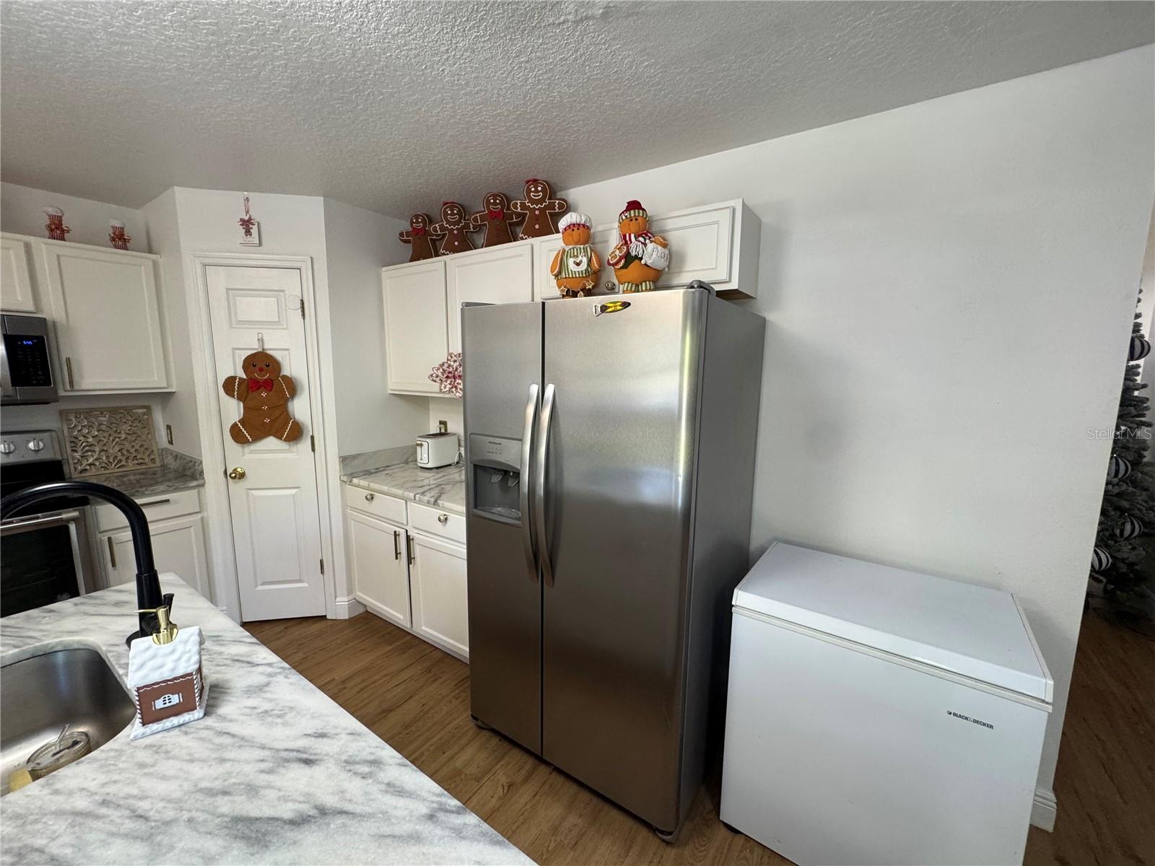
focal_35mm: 14
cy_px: 433
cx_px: 578
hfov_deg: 102.1
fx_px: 467
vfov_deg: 85.7
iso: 200
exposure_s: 1/60
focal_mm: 2.22
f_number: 2.2
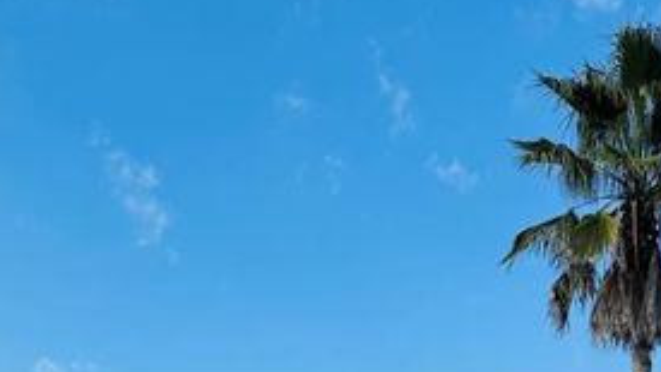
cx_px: 304
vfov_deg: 16.3
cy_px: 578
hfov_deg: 31.4
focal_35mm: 67
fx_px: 1175
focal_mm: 6.76
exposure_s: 1/3953
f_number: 1.78
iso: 80
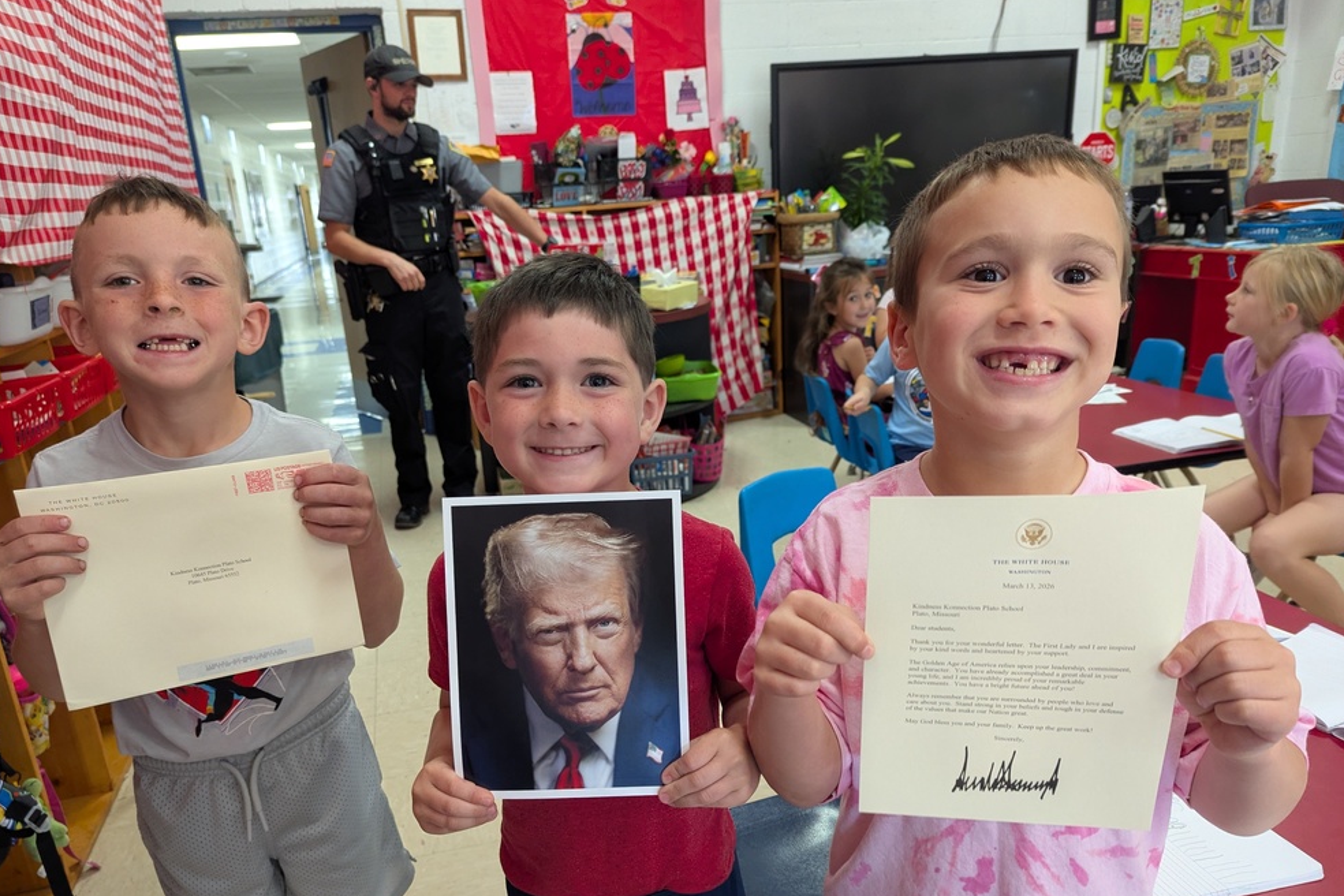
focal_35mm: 26
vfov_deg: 49.4
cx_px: 646
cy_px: 521
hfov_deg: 69.4
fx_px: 971
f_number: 1.85
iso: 267
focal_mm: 6.81
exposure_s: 1/60
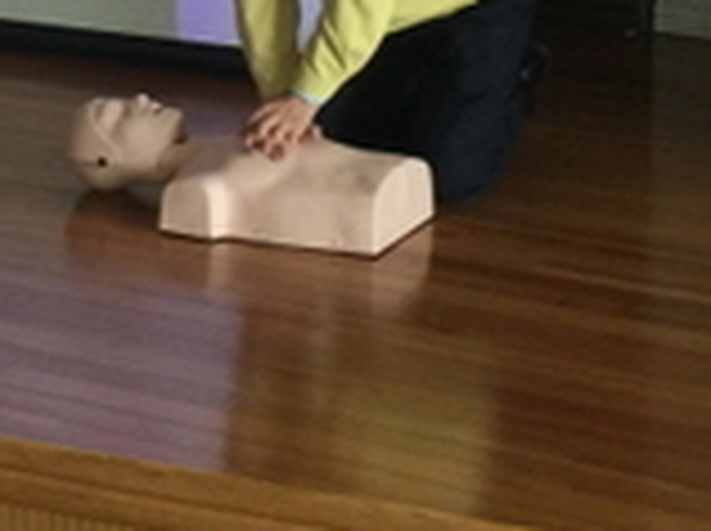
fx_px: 2338
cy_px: -286
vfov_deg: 12.3
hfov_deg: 17.0
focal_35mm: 114
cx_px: 50
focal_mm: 4.15
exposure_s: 1/15
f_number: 2.2
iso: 50
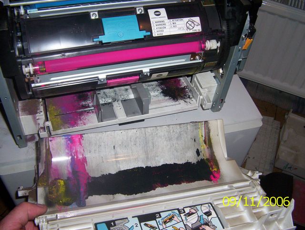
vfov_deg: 37.0
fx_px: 344
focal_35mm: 39
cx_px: 152
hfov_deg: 47.8
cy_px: 115
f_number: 3.84
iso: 100
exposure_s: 1/60
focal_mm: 5.26
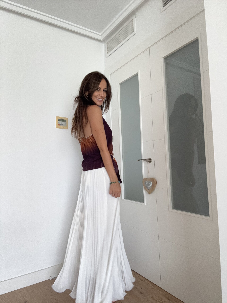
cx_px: 114
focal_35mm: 23
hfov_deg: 58.9
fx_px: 201
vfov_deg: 73.9
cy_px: 152
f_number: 1.9
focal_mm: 2.69
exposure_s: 1/64
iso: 80
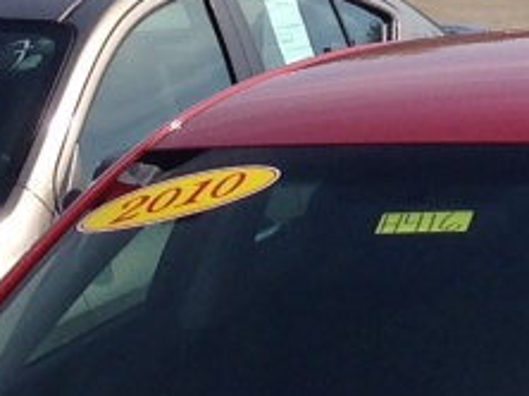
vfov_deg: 6.0
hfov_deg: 8.1
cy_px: -329
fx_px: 3710
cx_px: 651
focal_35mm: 243
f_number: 2.4
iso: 50
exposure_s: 1/1642
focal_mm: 4.12
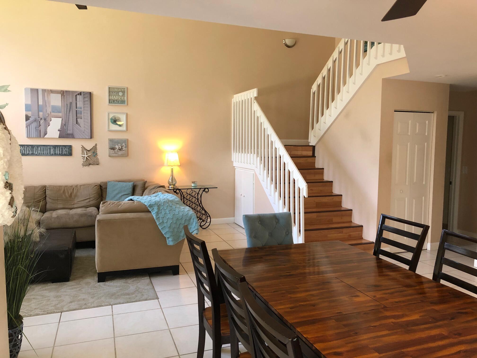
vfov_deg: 49.7
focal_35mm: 28
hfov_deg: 63.4
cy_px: 179
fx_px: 386
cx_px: 238
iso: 40
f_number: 1.8
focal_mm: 4
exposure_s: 1/24
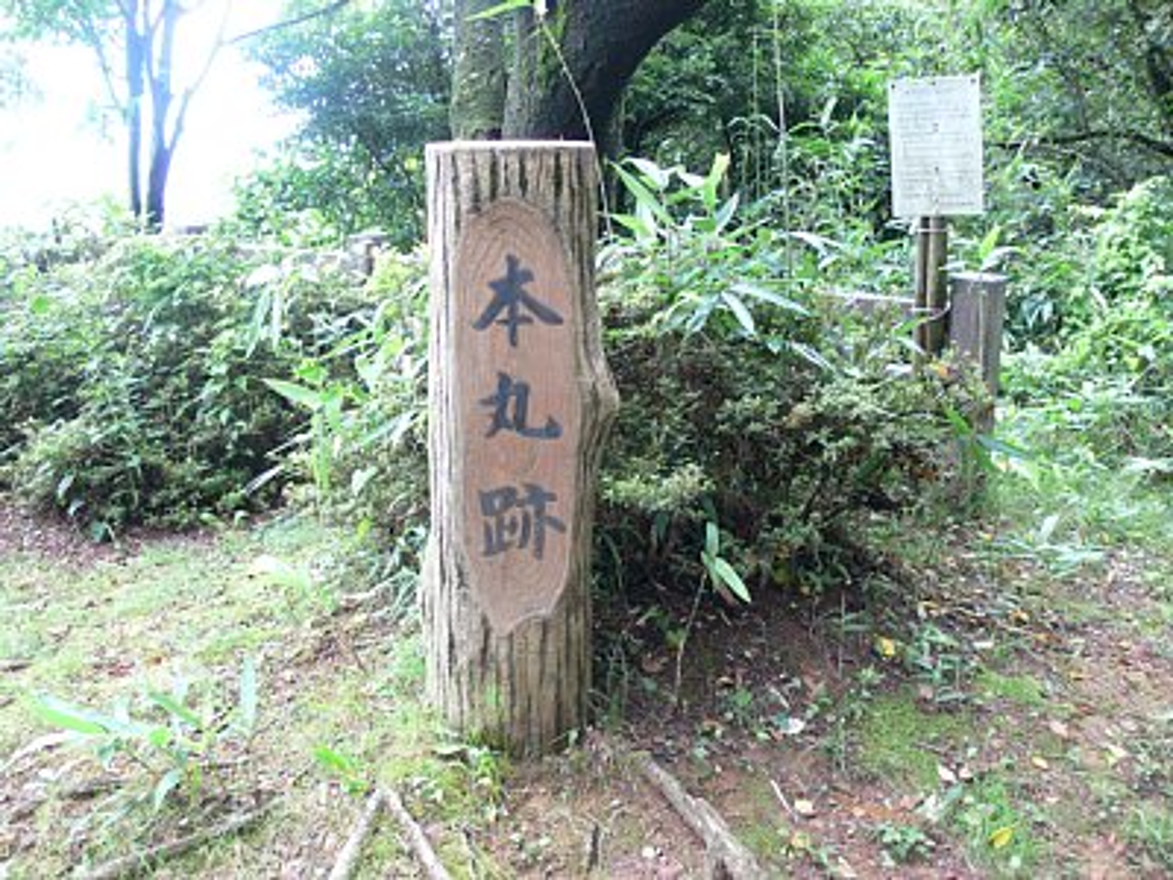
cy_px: 440
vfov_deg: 40.7
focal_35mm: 35
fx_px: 1186
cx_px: 586
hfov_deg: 52.6
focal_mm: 7.4
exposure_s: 1/30
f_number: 2.8
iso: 100
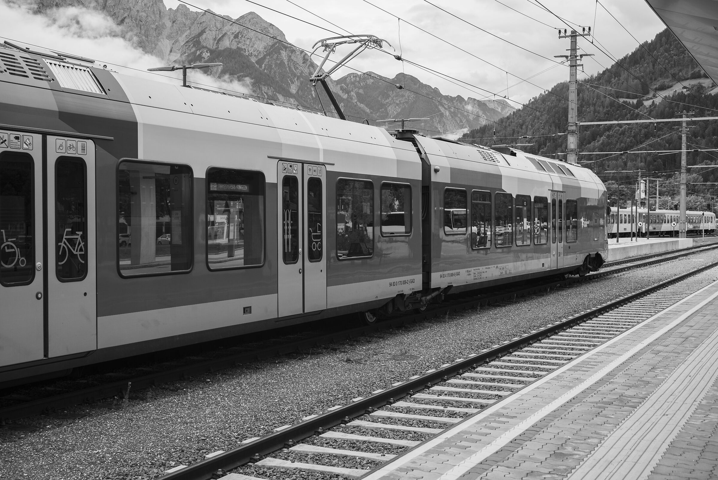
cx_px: 359
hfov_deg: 39.6
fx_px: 998
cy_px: 240
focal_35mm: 50
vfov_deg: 27.0
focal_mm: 50
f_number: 5.6
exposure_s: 1/400
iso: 200
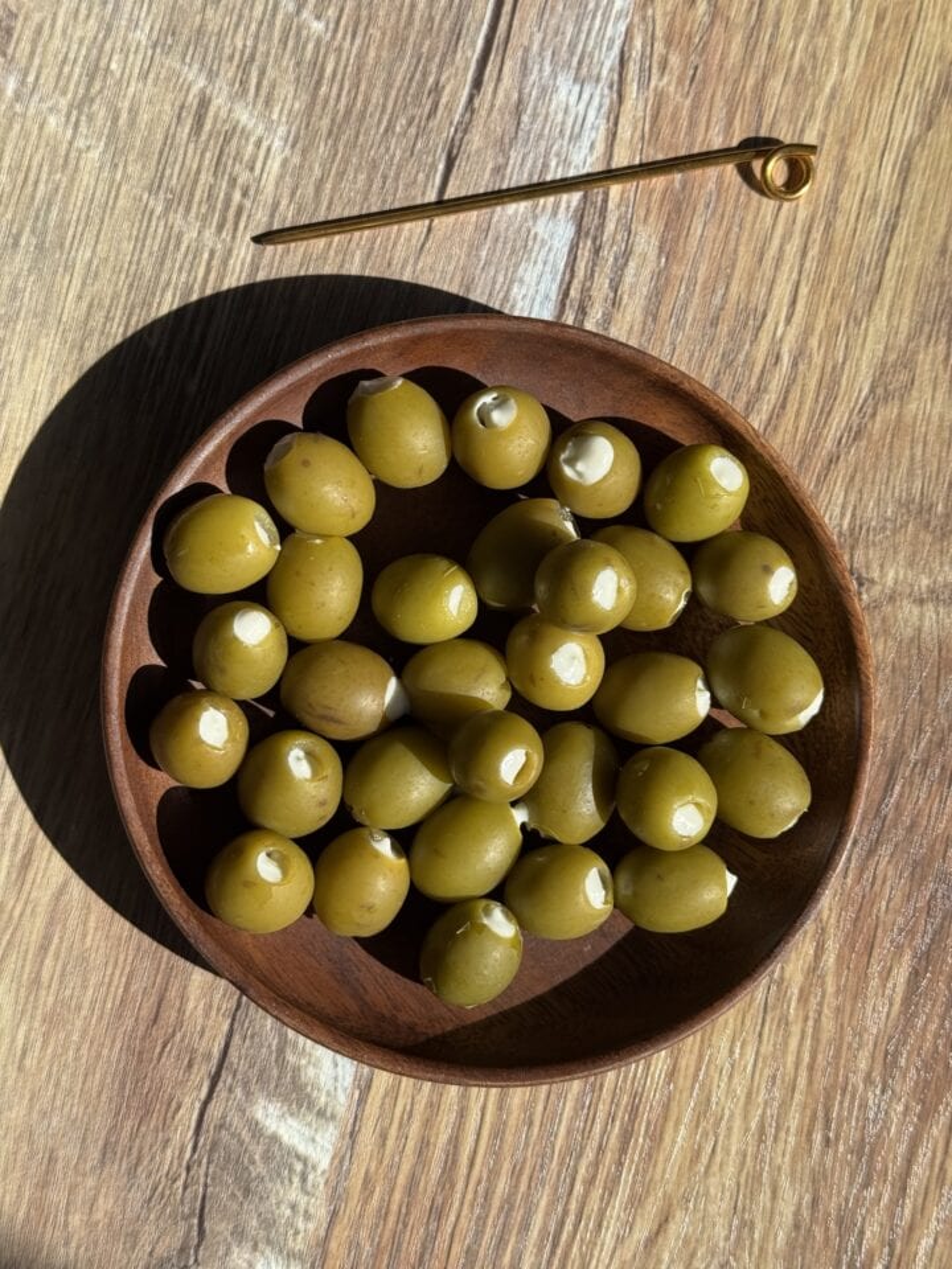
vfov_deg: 39.7
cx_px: 476
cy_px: 634
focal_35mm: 48
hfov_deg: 30.3
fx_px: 1760
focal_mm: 6.76
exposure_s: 1/2110
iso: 64
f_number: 1.78
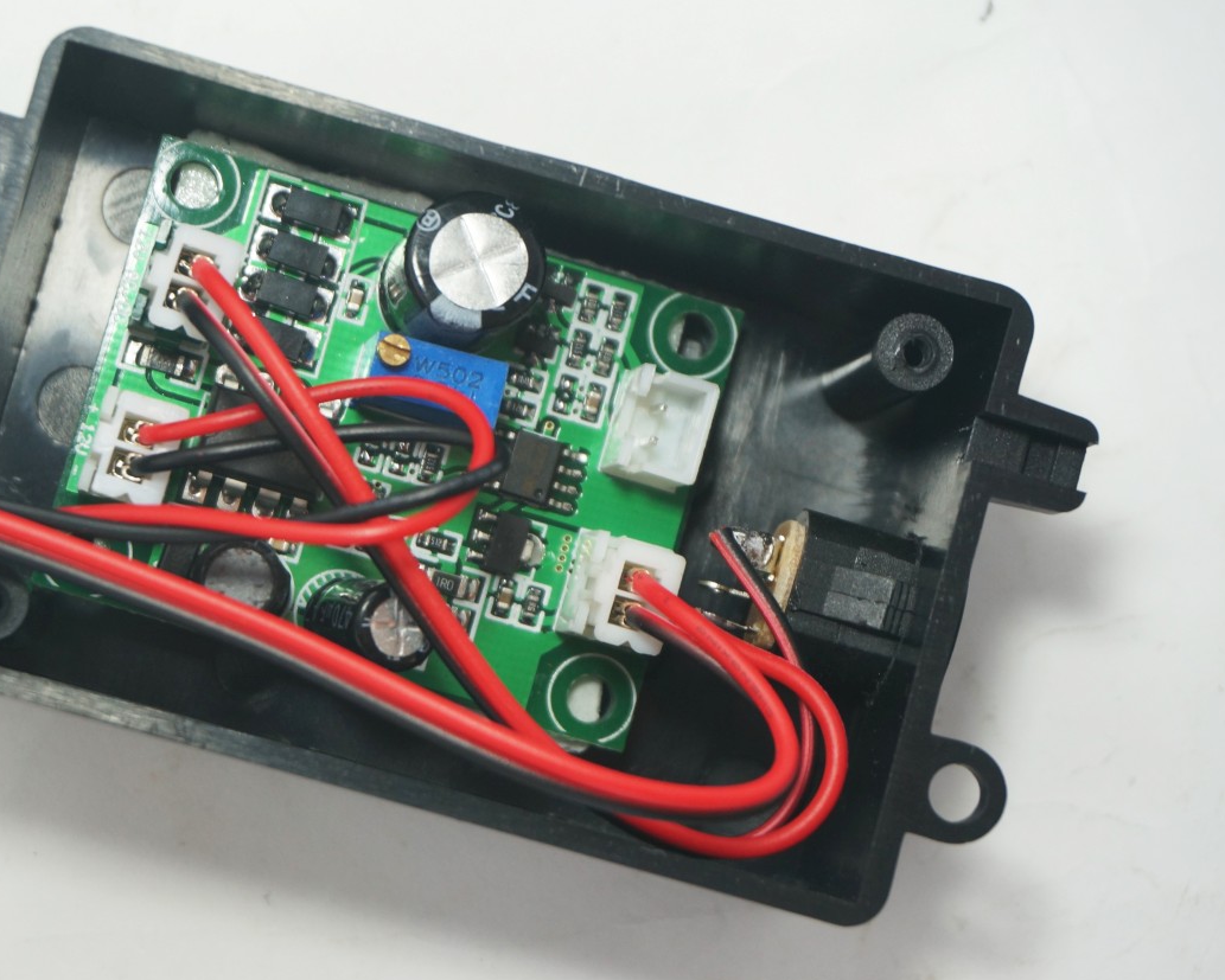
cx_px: 449
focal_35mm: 78
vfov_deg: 19.8
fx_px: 2814
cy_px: 475
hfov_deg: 24.5
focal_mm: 43
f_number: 6.3
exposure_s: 1/60
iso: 400
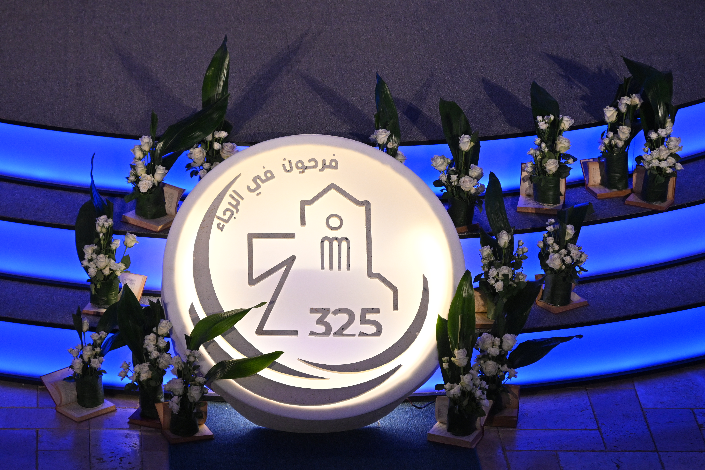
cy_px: 235
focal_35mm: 180
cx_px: 352
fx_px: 3525
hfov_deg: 11.4
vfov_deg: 7.6
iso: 2000
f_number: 4
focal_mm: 120
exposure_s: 1/400
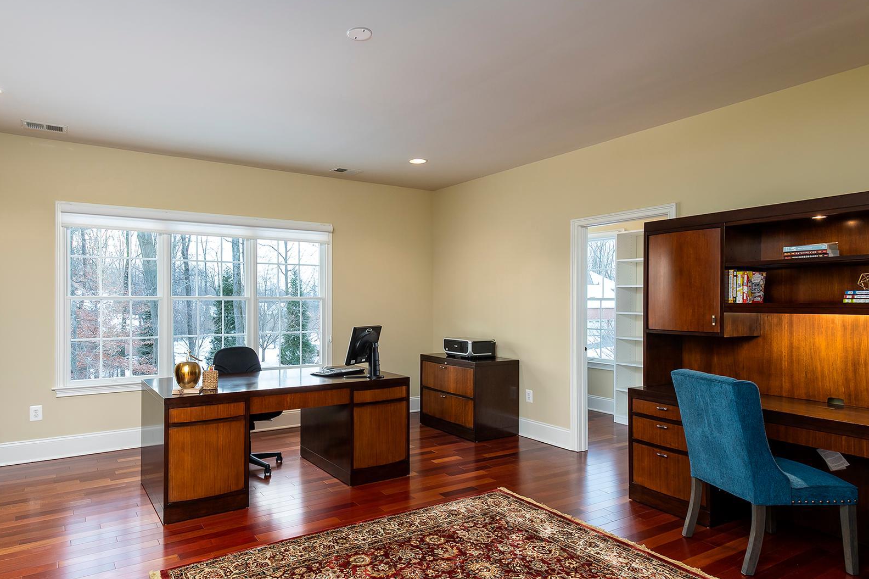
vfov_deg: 57.2
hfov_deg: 78.2
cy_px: 297
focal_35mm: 22
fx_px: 531
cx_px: 373
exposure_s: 1/20
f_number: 9
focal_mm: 17
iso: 320
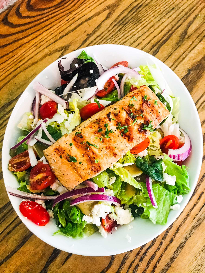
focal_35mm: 28
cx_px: 102
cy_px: 136
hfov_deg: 49.7
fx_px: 221
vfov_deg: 63.4
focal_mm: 3.99
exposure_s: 1/15
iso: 80
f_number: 1.8
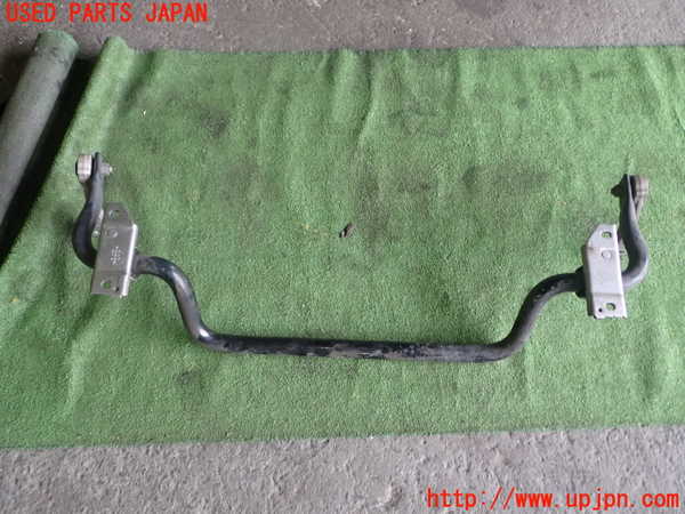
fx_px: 594
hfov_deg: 60.0
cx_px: 342
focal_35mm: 30
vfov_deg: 46.8
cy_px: 257
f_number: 2.3
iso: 200
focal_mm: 5.4
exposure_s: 1/30
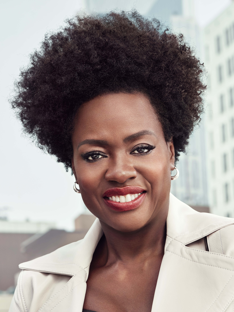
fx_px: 1172
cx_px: 111
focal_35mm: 130
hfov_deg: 11.4
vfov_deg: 15.1
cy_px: 195
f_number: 9
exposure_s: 1/320
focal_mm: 105
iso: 400
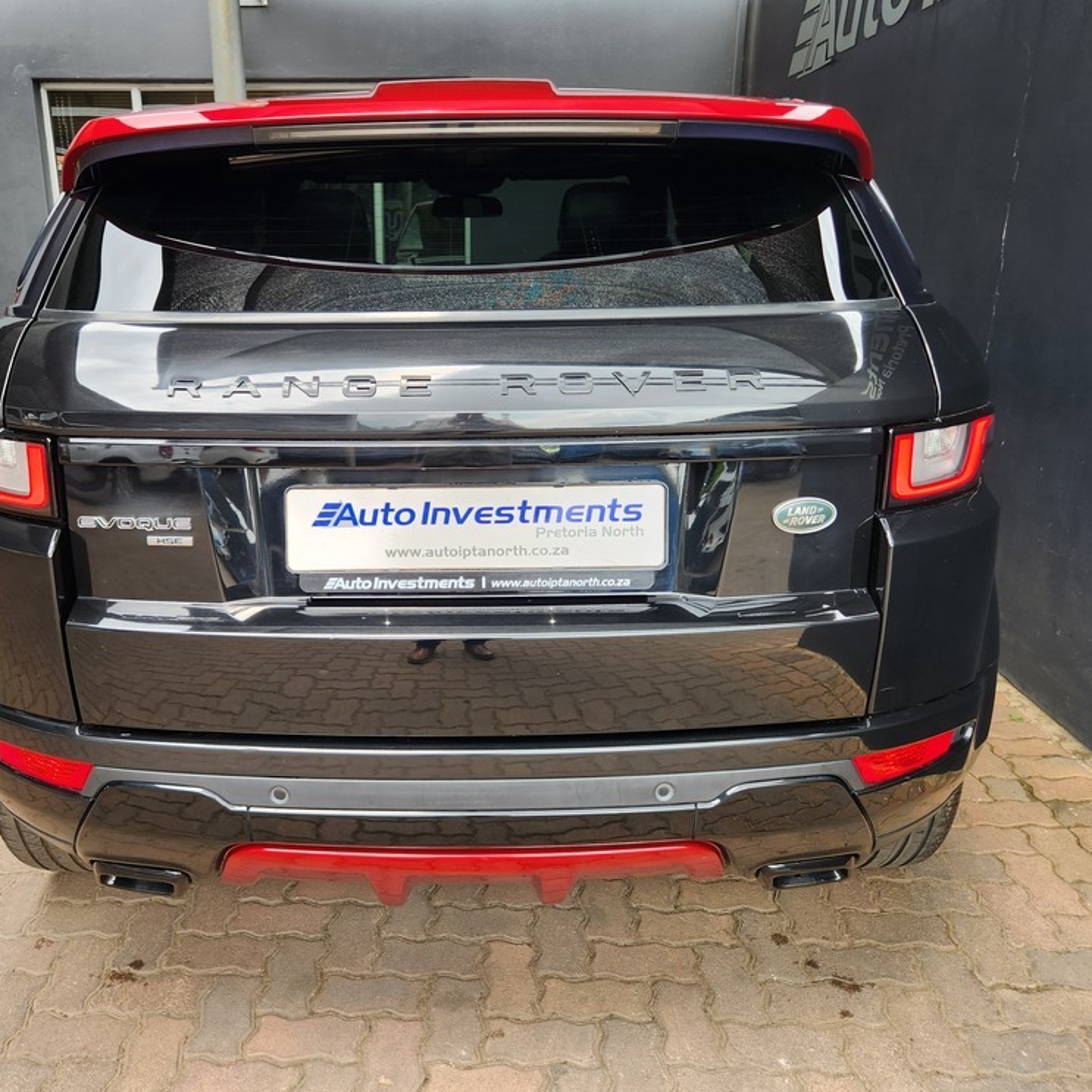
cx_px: 467
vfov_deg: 57.3
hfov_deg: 57.1
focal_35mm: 28
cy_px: 557
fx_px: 999
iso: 20
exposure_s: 1/180
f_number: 1.8
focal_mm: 5.4
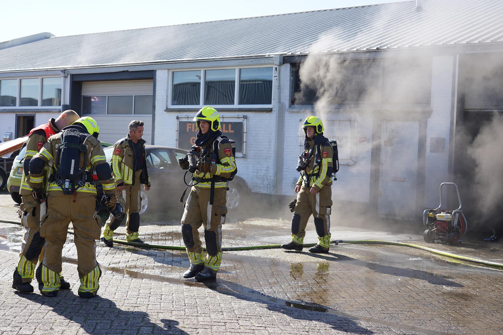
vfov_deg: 26.5
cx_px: 252
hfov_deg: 38.9
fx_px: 713
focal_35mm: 51
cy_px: 168
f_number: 4.5
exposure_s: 1/320
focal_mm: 51
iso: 100
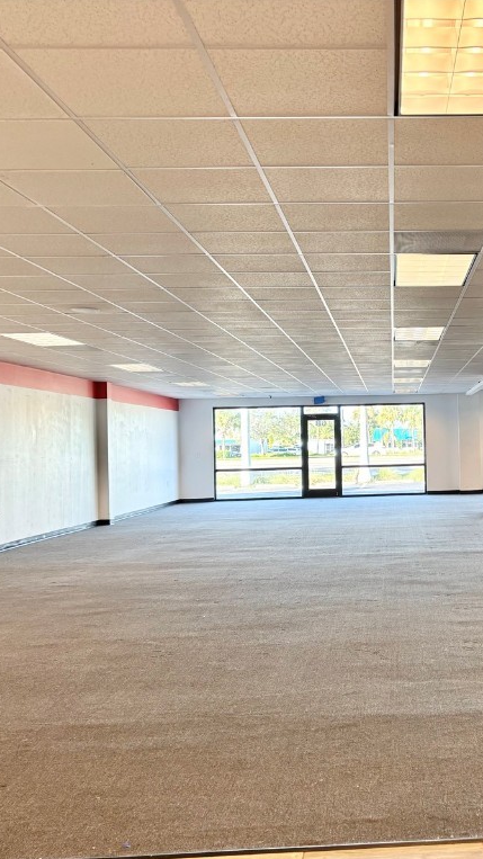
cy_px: 430
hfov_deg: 29.8
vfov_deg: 52.8
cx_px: 437
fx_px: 865
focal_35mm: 38
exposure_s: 1/126
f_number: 1.6
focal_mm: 5.96
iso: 80
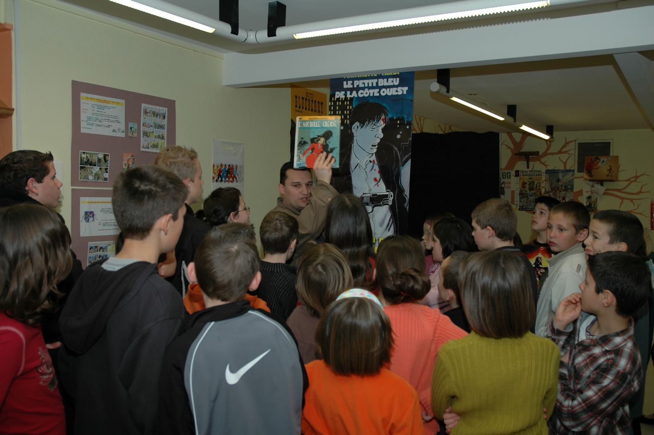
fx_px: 599
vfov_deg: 39.9
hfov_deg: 57.3
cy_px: 218
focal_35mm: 33
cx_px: 327
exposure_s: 1/60
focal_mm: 22
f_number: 4
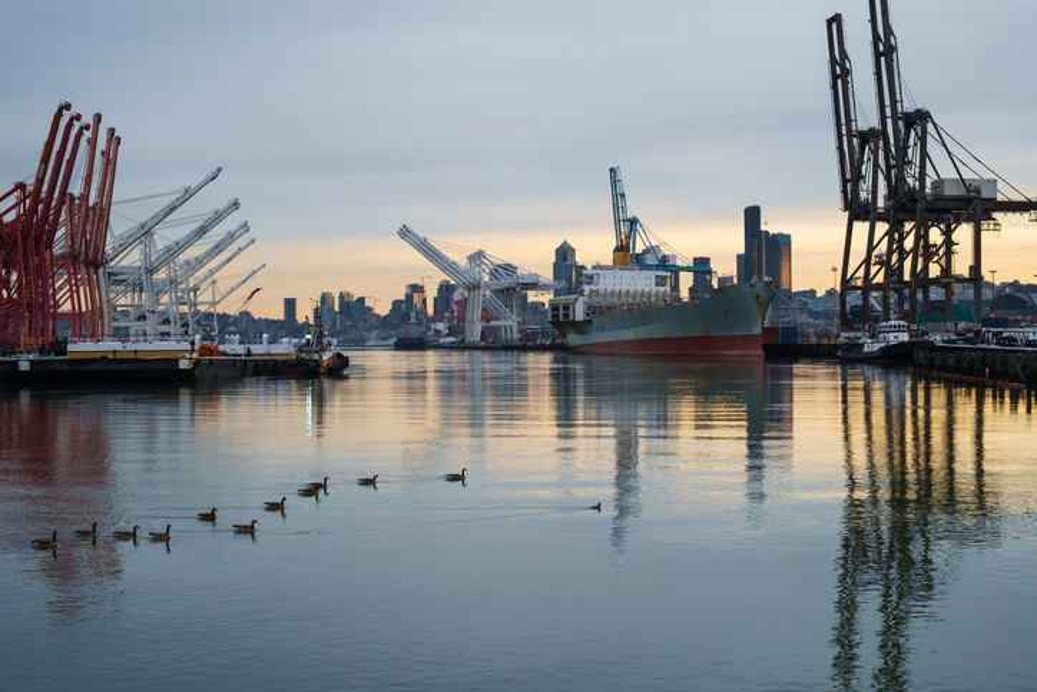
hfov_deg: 38.9
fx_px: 1469
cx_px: 518
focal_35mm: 51
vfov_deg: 26.5
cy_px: 346
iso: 400
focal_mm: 34.3
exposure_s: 1/30
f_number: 11
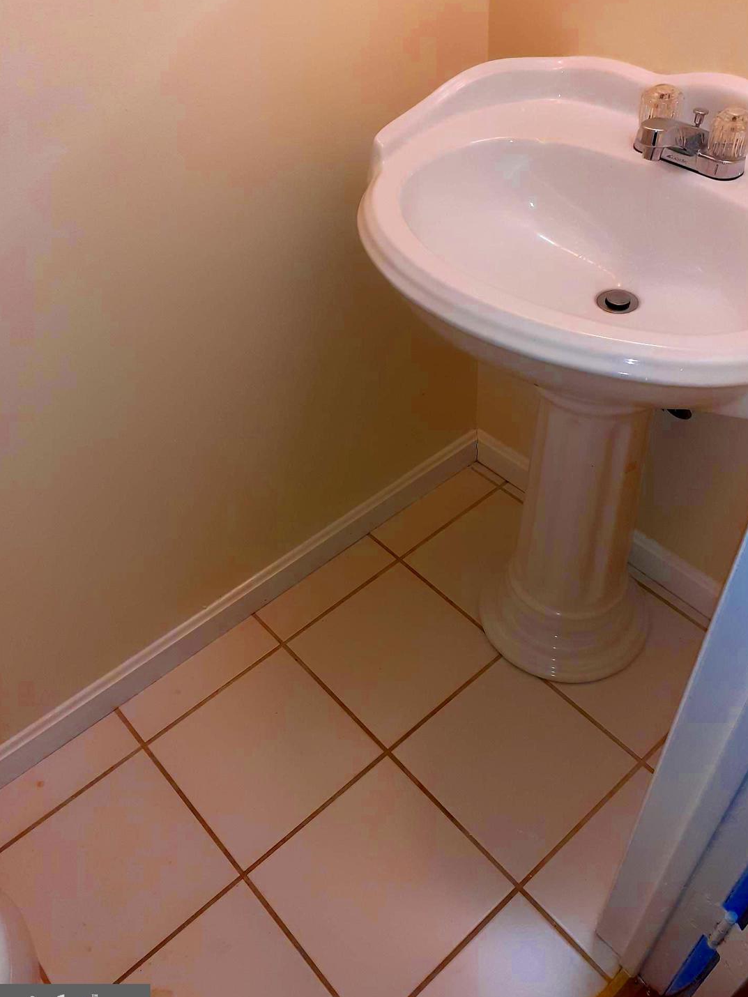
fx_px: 835
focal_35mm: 29
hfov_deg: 48.2
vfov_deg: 61.6
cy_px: 505
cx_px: 378
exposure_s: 1/50
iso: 80
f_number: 1.9
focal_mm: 3.6
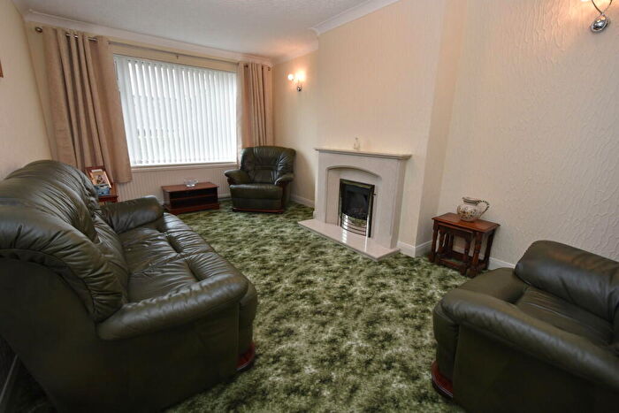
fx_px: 258
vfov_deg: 77.4
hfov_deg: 100.4
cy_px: 206
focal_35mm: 15
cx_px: 310
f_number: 4
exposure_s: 1/60
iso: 250
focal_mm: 10
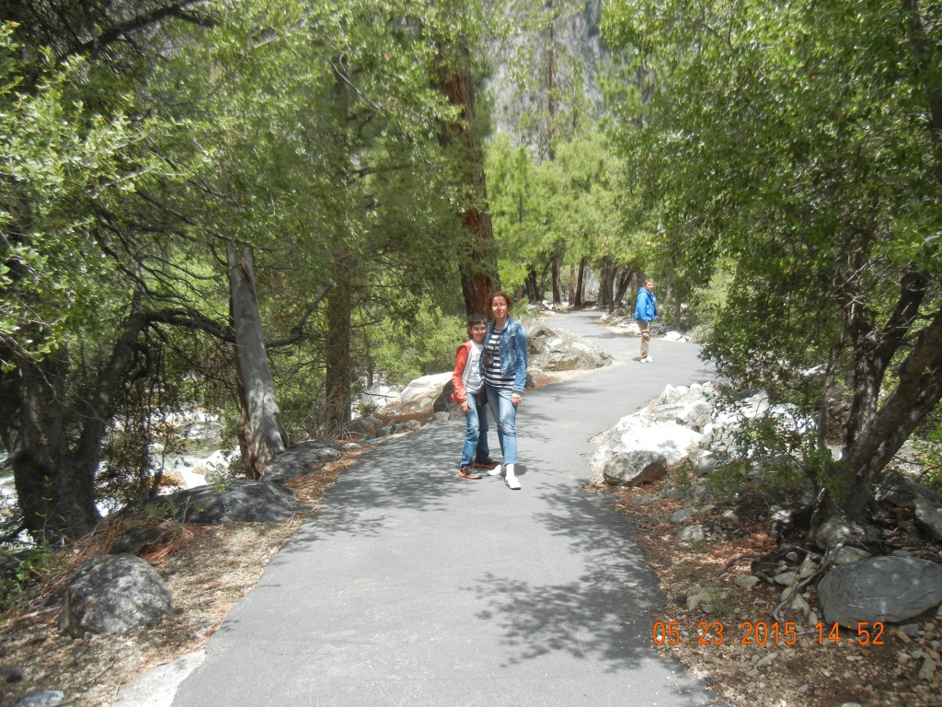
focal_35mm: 30
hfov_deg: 60.0
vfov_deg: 46.8
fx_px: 816
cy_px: 354
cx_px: 471
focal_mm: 5.4
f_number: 3.5
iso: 160
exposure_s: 1/685
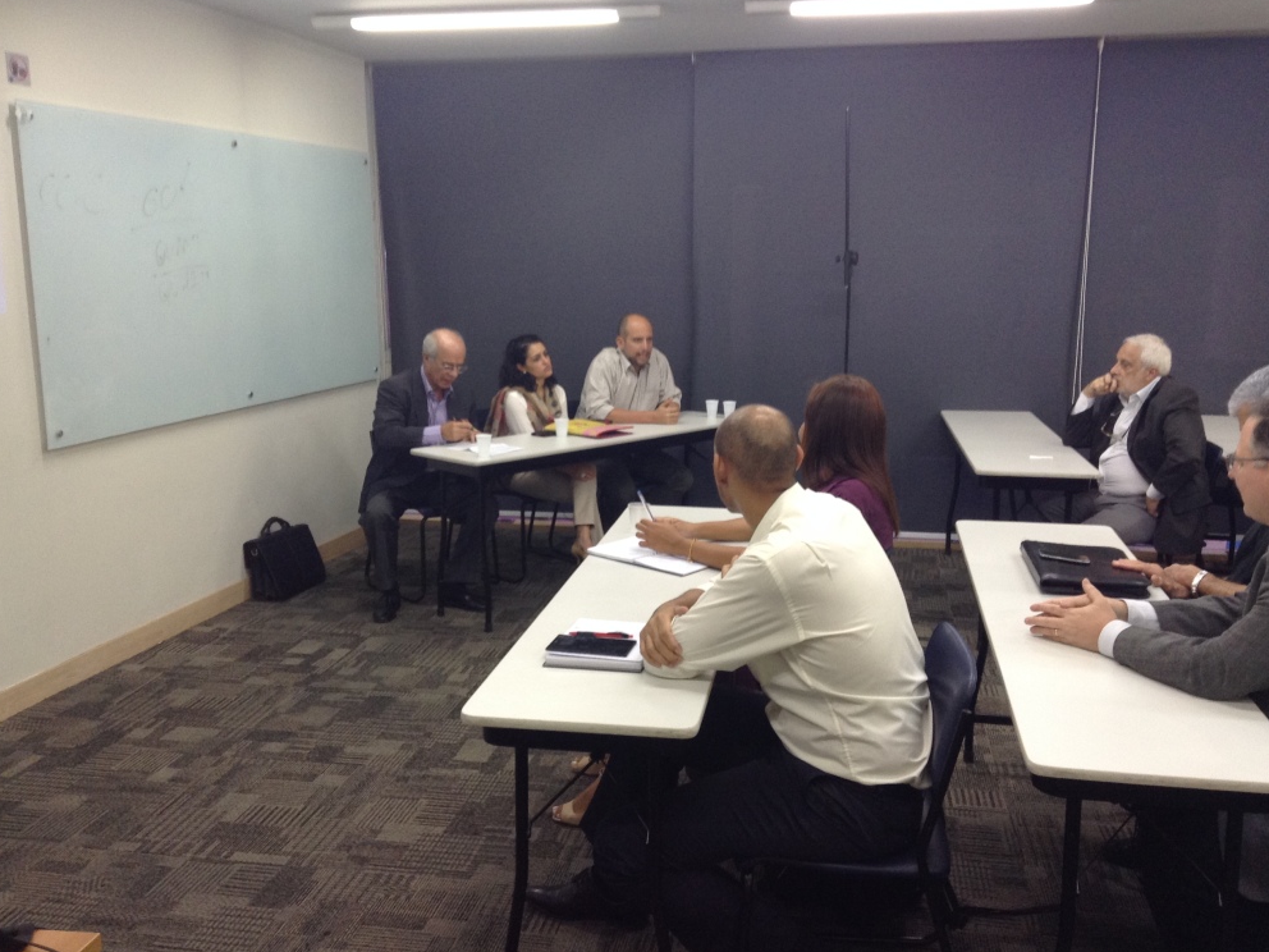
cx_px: 637
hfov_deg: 54.0
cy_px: 475
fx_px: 1246
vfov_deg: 41.8
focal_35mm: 34
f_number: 2.4
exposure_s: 1/25
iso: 64
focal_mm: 3.3
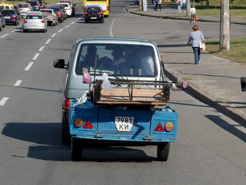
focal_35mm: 112
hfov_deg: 17.6
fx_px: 796
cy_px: 92
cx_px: 123
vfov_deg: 13.2
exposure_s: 1/1250
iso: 100
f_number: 4.5
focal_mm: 24
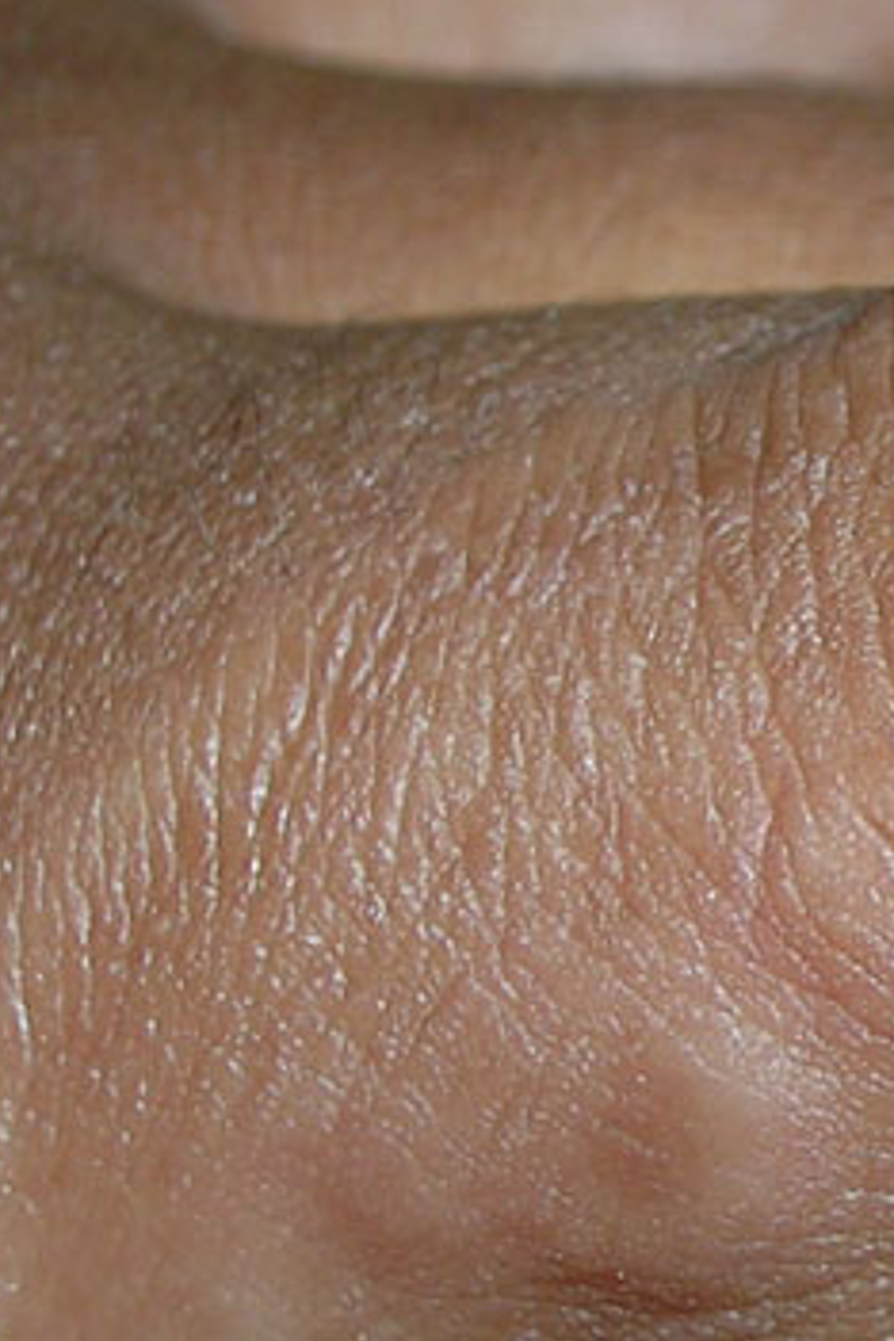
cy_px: 604
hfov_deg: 8.3
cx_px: 1738
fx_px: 5848
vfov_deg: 13.1
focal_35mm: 157
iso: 50
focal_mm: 8
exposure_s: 1/60.1
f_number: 5.5
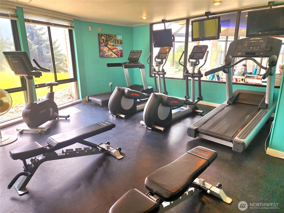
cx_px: 142
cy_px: 106
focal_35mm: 23
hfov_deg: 73.9
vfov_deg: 58.9
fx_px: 189
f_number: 1.8
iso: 64
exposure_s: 1/182
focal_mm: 6.4
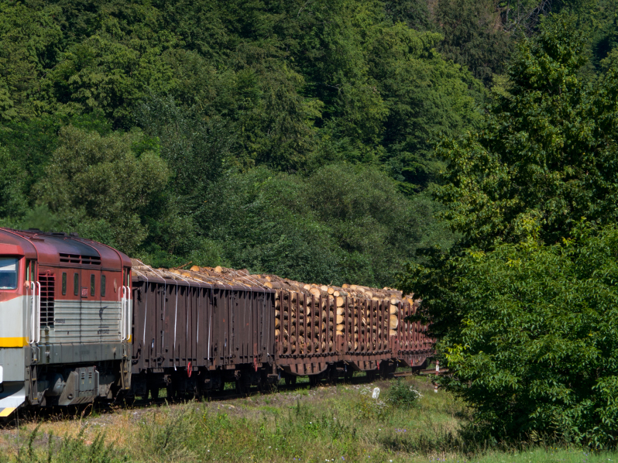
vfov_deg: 6.5
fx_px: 4051
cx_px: 186
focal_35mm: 227
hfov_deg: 8.7
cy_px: 232
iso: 200
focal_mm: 105
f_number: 8
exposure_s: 1/500
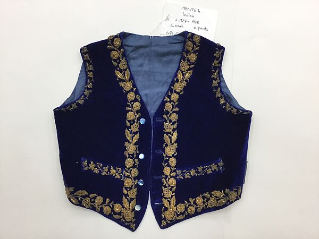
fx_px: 286
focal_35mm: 31
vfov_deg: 45.4
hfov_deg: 58.4
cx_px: 160
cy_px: 120
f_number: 2.4
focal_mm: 3.3
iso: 32
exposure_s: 1/30
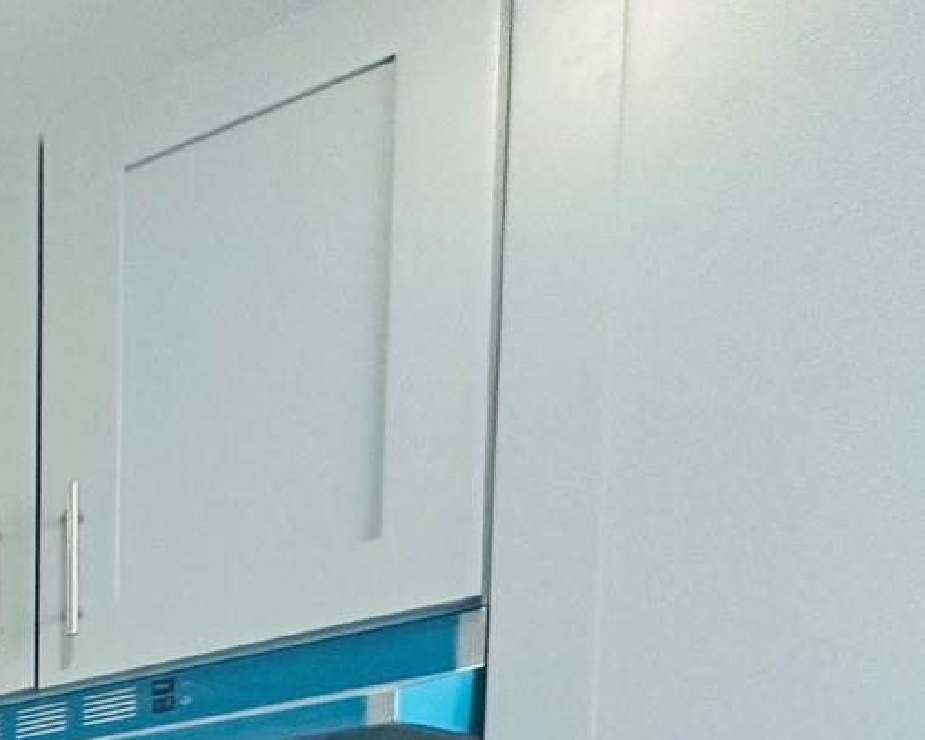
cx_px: -852
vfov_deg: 20.8
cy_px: 1264
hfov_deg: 20.2
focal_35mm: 55
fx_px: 1505
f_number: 2.2
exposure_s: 1/60
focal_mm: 2.22
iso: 160
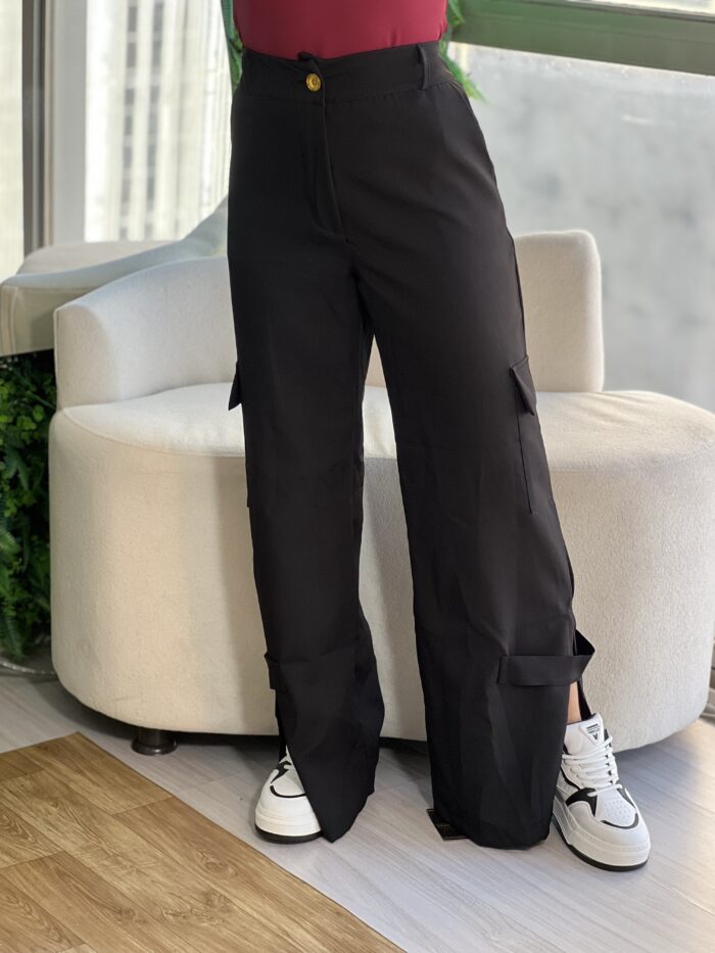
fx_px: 2120
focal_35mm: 77
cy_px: 476
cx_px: 358
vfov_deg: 25.3
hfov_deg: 19.1
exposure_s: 1/120
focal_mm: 9
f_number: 2.8
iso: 125
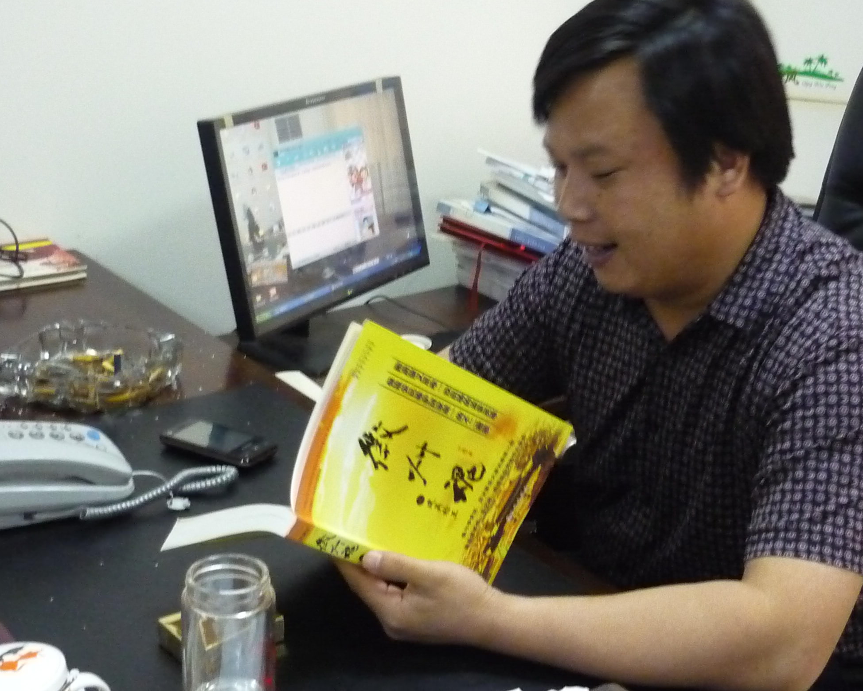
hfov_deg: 34.6
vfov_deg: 28.1
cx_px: 539
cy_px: 396
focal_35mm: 54
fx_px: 1379
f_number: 2.8
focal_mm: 5.5
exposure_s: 1/25
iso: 800
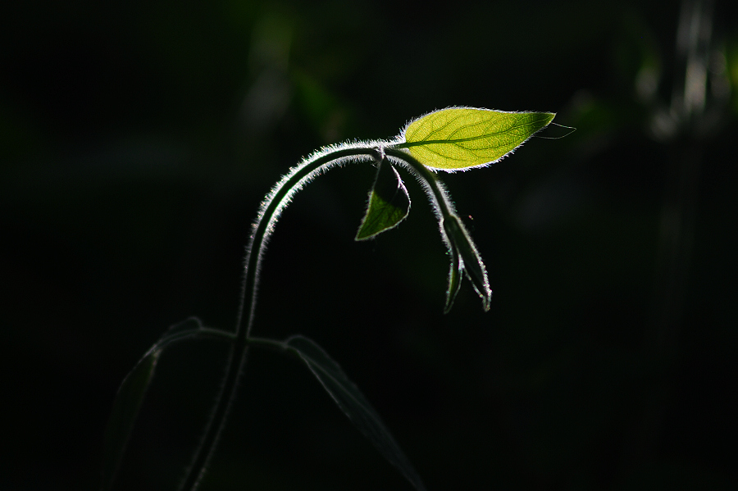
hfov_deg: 5.7
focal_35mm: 360
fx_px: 7376
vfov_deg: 3.8
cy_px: 246
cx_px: 369
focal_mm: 240
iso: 100
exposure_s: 1/640
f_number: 8
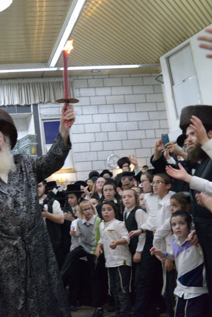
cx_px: -21
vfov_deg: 45.4
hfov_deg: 28.4
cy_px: 158
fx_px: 379
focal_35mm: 43
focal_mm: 28
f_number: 6.3
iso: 6400
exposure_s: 1/160
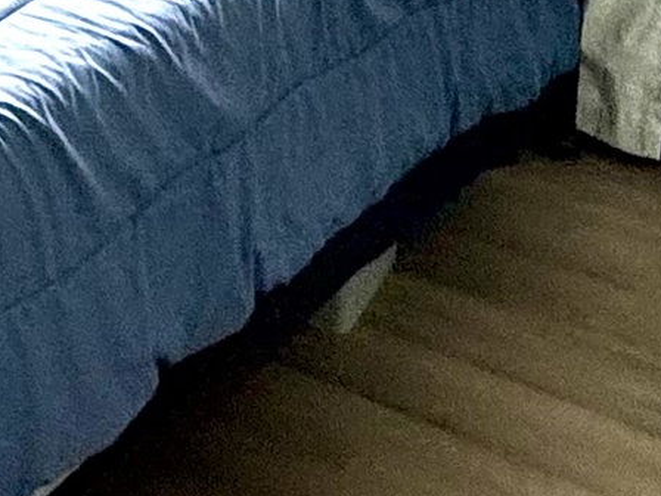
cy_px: -492
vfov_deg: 13.3
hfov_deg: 18.6
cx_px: -263
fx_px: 1833
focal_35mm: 96
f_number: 2.2
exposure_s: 1/99
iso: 125
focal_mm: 2.22
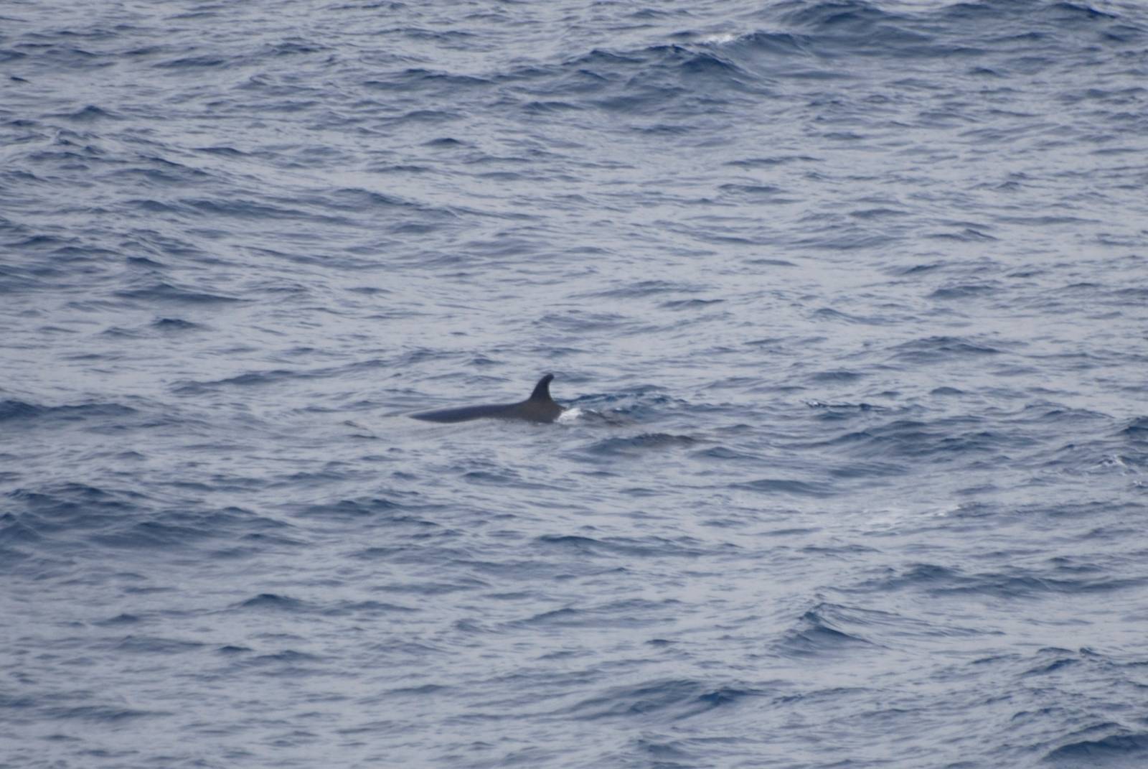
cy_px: 384
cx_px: 574
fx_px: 14367
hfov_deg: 4.6
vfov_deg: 3.1
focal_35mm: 450
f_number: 5.6
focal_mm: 300
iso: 110
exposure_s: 1/500
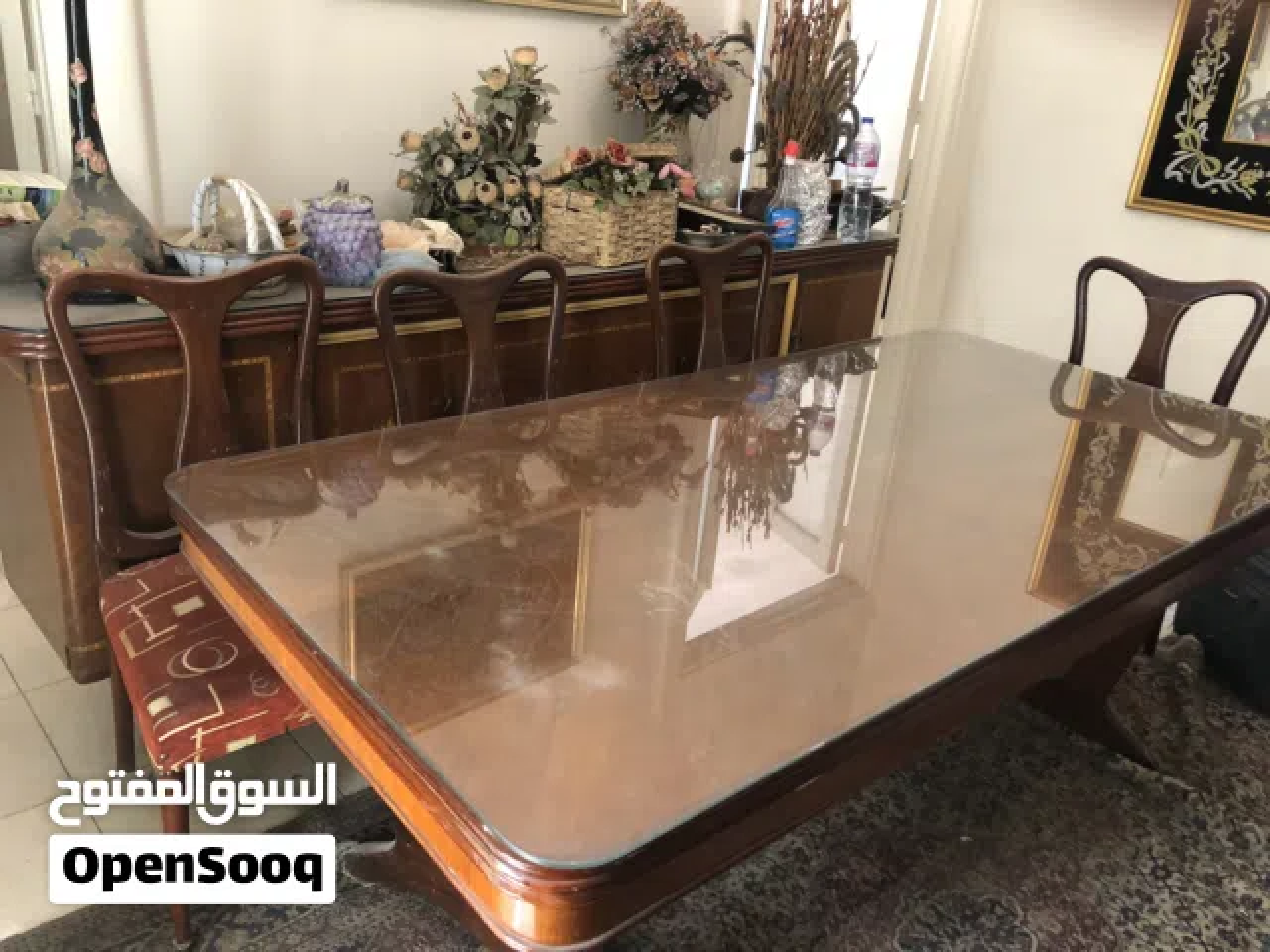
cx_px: 635
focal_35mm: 28
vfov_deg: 49.7
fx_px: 1027
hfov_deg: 63.4
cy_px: 476
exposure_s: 1/15
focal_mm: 4
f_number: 1.8
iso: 80
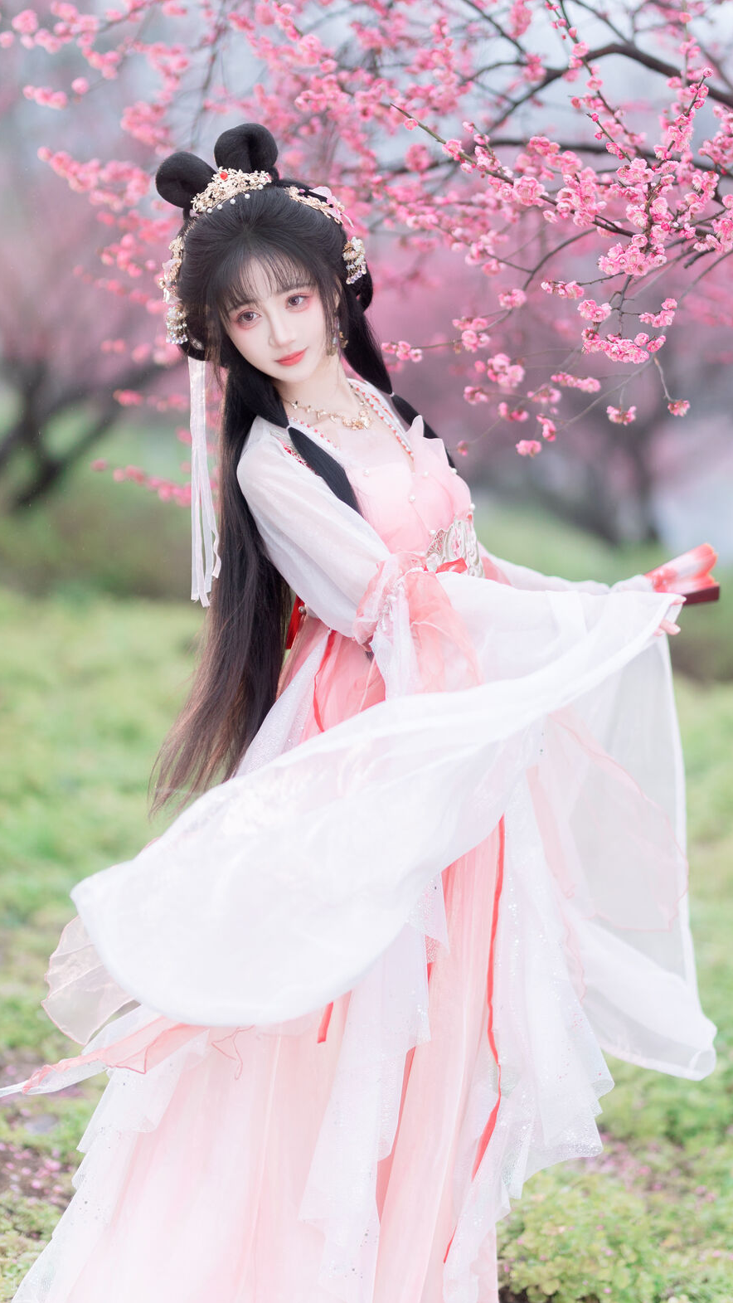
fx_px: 3523
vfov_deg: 20.9
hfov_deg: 11.9
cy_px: 586
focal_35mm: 102
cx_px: 376
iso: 320
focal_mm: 85
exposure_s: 1/800
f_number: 1.4
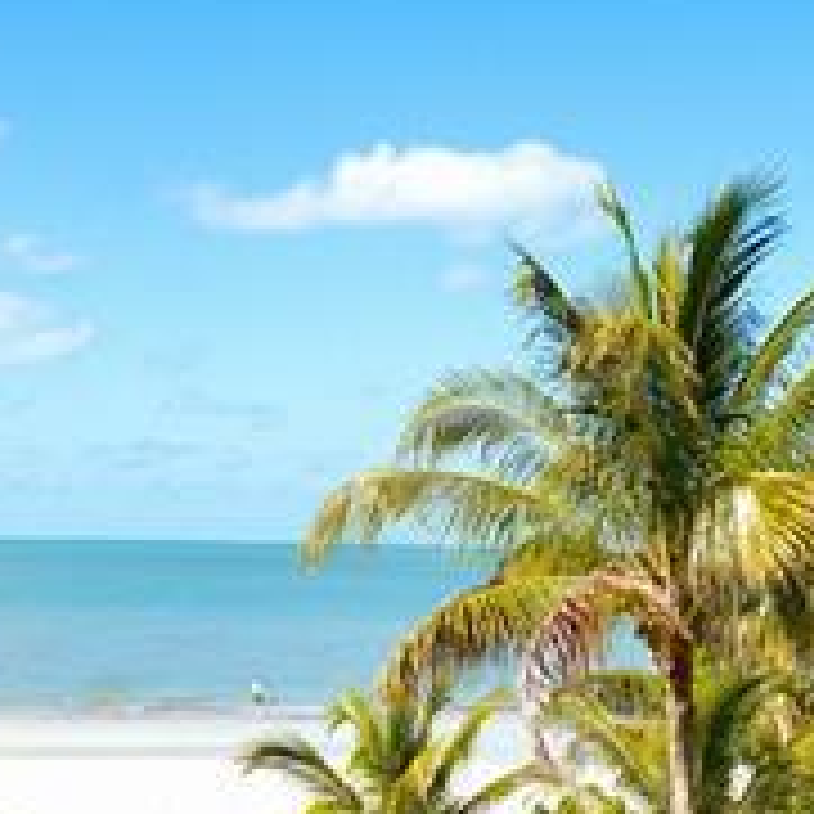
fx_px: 1796
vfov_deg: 23.7
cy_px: 924
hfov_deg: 25.3
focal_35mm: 68
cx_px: 216
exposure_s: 1/200
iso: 200
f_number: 8
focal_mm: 15
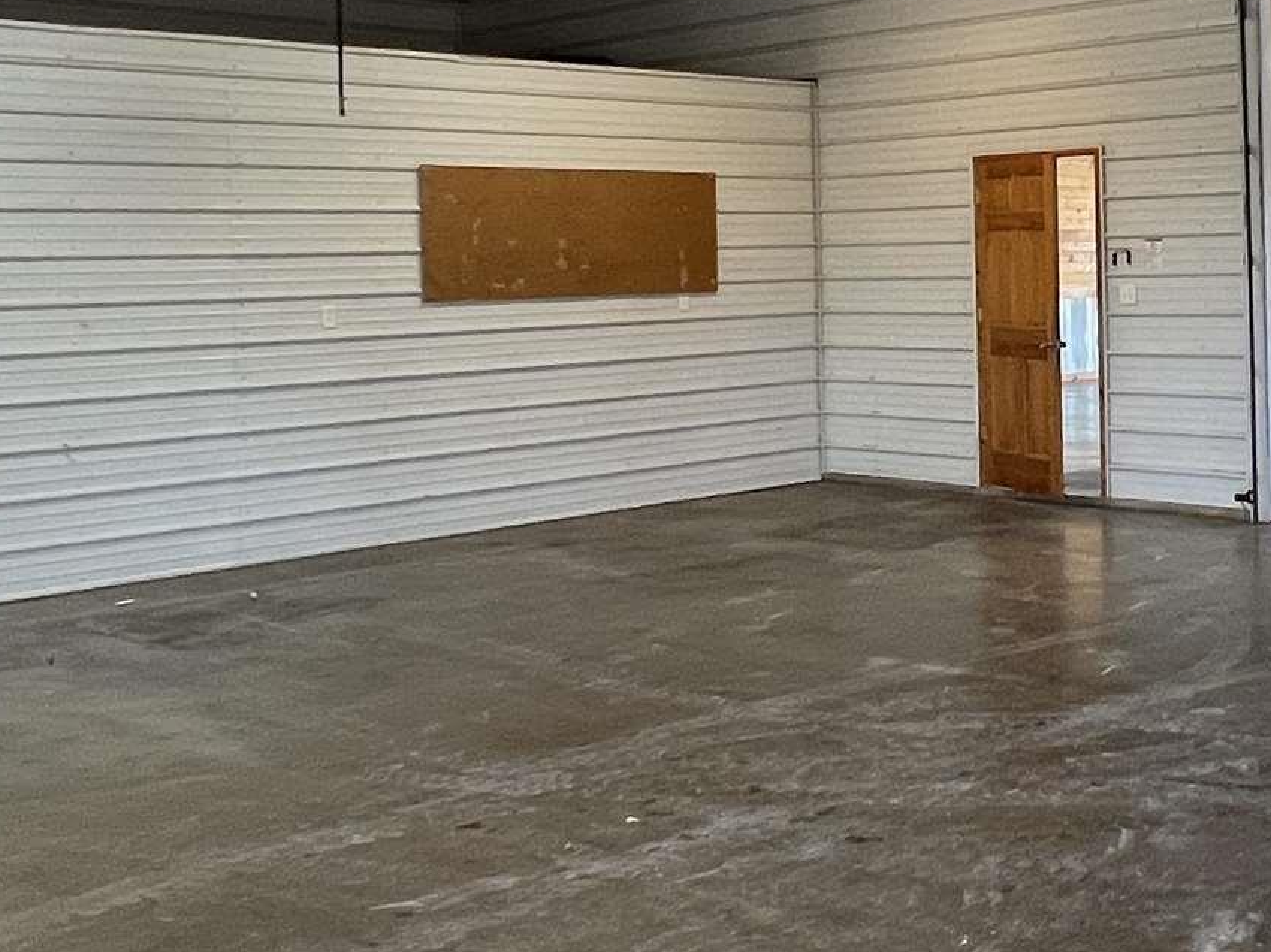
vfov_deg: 30.5
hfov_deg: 39.1
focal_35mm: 47
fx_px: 1725
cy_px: 288
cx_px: 988
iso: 200
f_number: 1.8
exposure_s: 1/60
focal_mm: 1.57
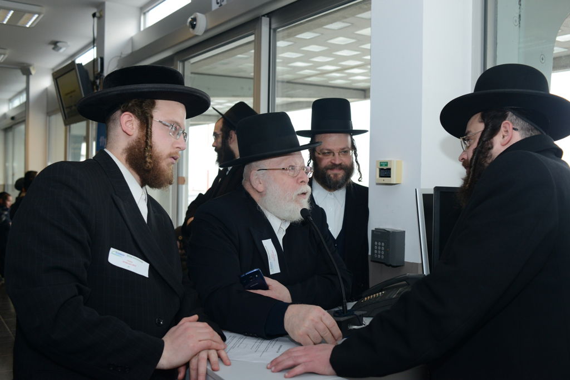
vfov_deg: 37.9
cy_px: 190
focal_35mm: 35
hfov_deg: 54.4
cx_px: 285
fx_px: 554
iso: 1000
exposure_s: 1/250
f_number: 5.6
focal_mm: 35
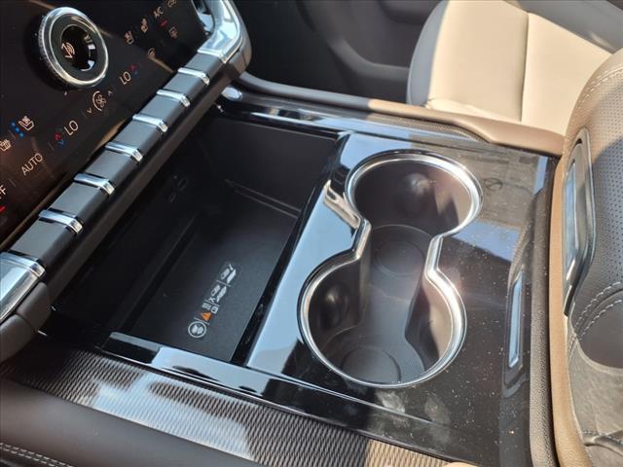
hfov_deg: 65.3
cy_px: 234
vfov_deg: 51.4
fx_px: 486
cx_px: 312
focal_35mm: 27
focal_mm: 3.58
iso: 40
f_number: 1.9
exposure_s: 1/120
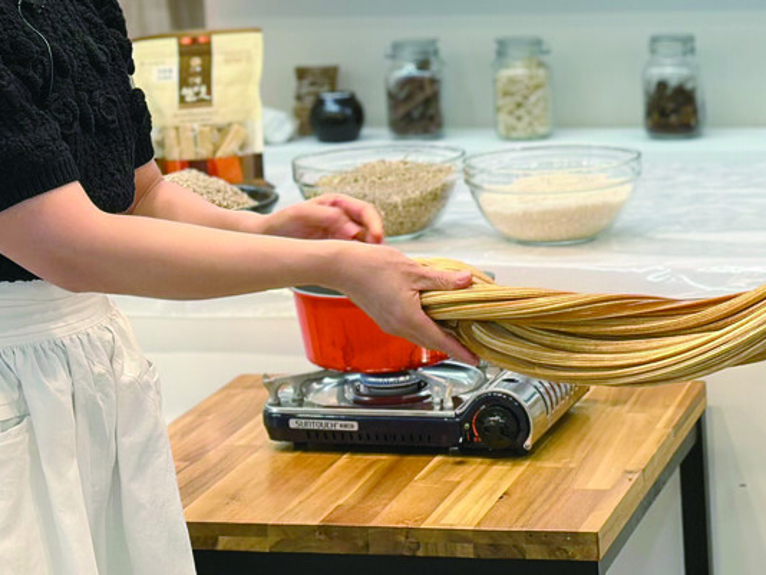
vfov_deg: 12.8
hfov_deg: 17.1
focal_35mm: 115
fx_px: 2546
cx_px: 466
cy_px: 47
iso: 80
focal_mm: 6.86
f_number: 1.78
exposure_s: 1/120
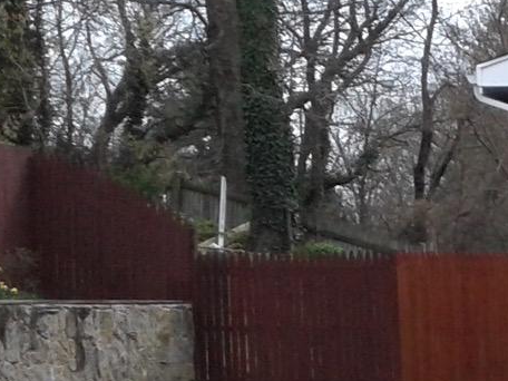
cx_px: 1073
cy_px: 485
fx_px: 2172
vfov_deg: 9.8
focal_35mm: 148
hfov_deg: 11.7
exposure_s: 1/592
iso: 50
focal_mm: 3.3
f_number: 2.2
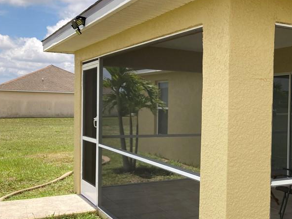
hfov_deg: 37.8
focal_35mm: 48
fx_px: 405
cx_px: 244
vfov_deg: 30.2
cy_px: 128
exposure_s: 1/1200
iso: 20
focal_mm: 3.99
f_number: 1.8
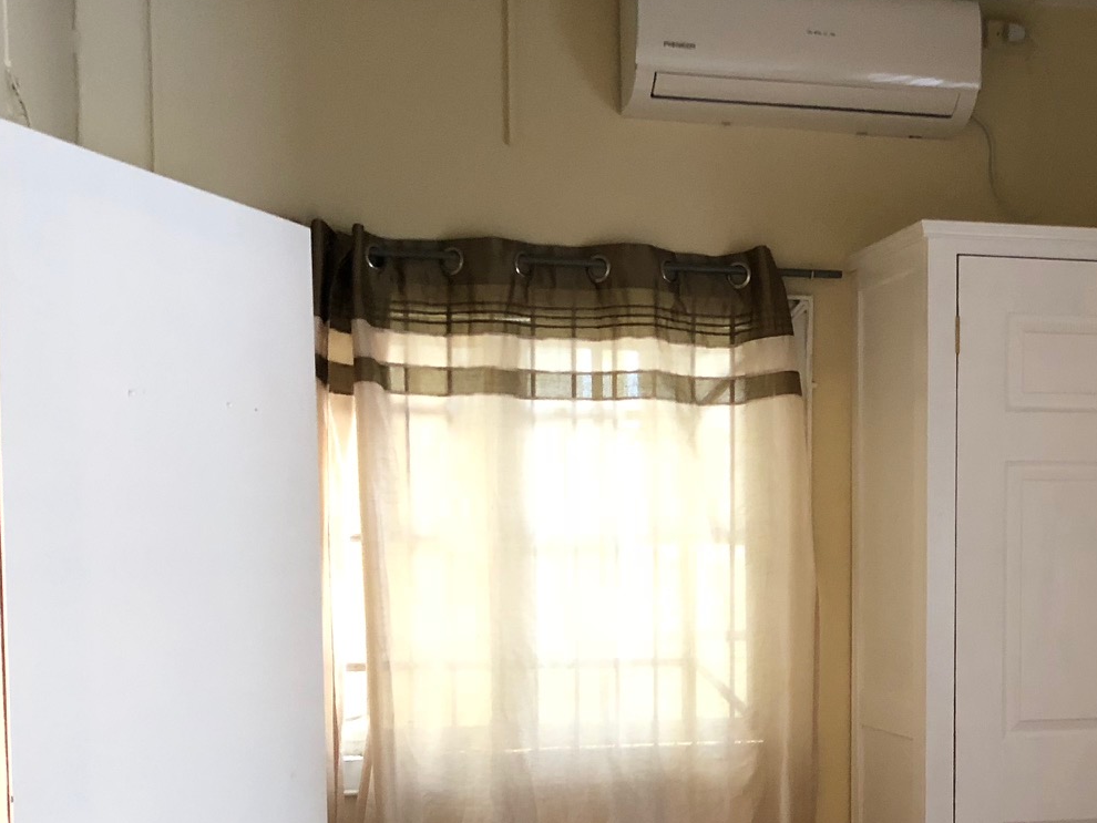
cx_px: 830
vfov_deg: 25.1
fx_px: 1807
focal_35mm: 57
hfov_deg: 33.1
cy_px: 698
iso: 100
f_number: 1.8
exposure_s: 1/10
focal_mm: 4
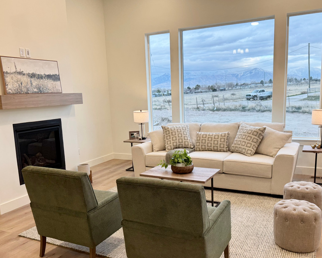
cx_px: 160
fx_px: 305
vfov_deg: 45.7
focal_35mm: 32
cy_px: 148
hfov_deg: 55.7
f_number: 1.78
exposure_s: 1/120
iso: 100
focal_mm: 6.76
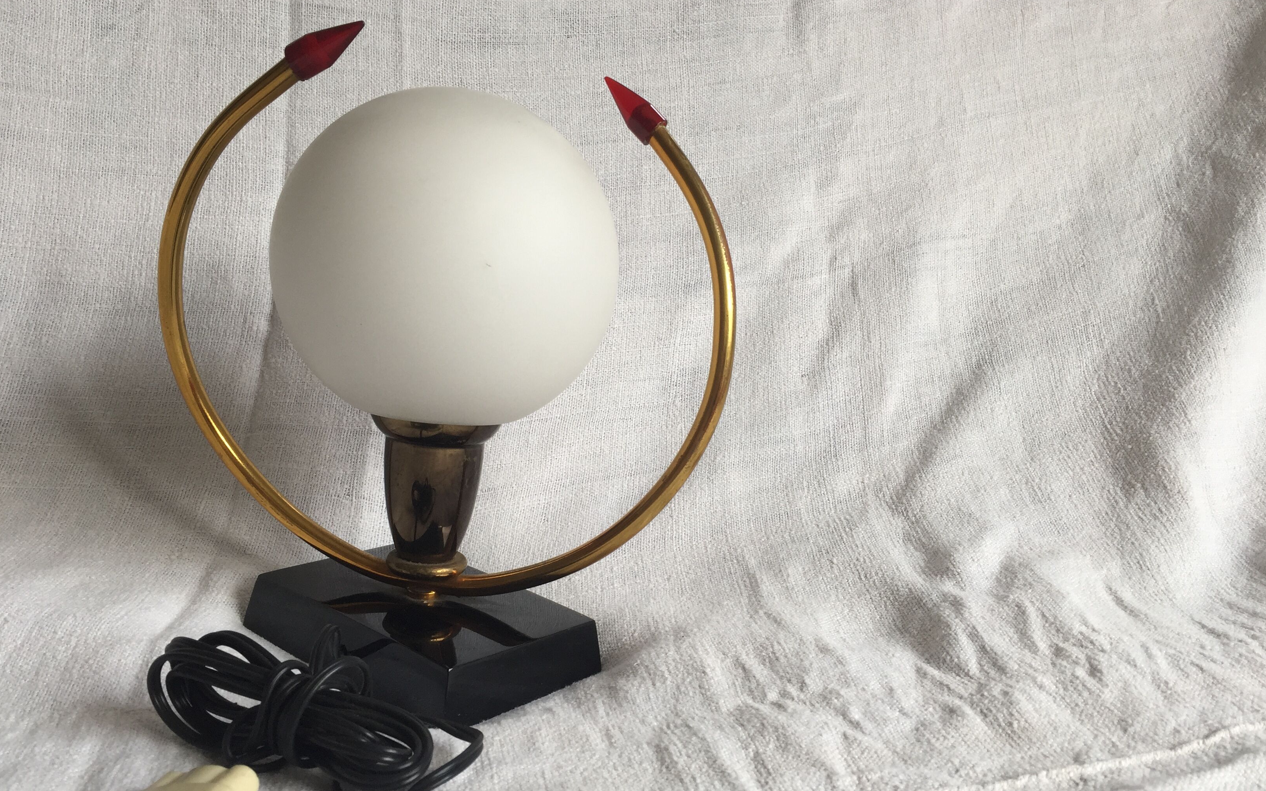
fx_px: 1070
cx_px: 636
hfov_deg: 61.2
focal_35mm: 31
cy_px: 418
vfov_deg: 40.6
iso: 40
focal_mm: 4.15
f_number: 2.2
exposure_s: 1/50
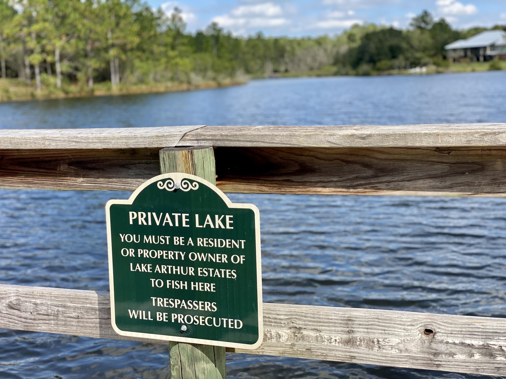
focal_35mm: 52
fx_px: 760
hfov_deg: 36.8
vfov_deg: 28.0
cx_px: 253
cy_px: 190
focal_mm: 6
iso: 20
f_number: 2
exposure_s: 1/1043
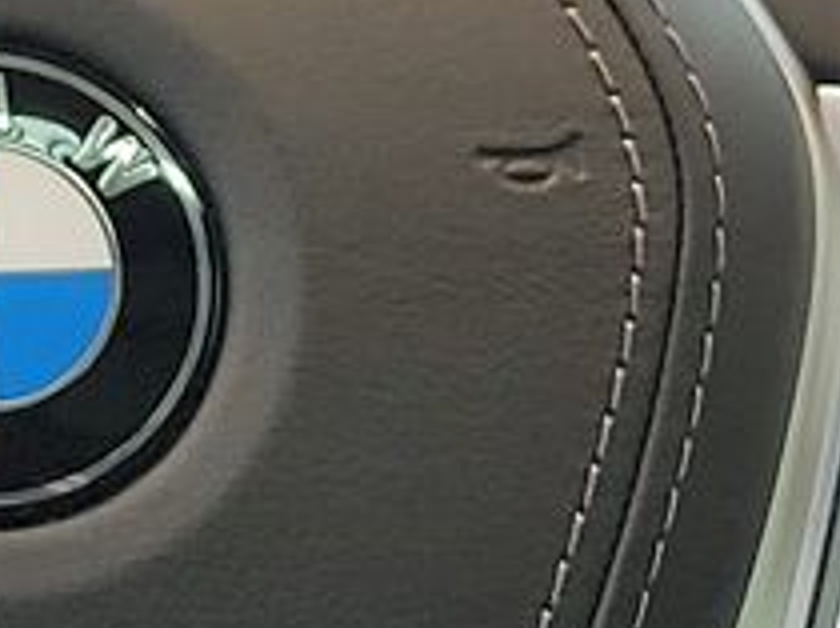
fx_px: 4436
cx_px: 200
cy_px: 496
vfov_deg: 8.1
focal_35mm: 183
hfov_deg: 10.8
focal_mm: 6.7
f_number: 1.8
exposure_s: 1/59
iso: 275
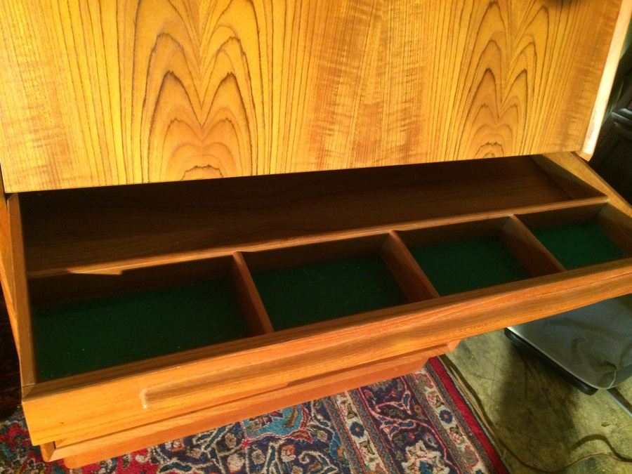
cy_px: 237
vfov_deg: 46.8
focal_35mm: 30
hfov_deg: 60.0
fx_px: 548
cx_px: 316
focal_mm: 4.12
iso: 320
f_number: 2.2
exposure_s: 1/20
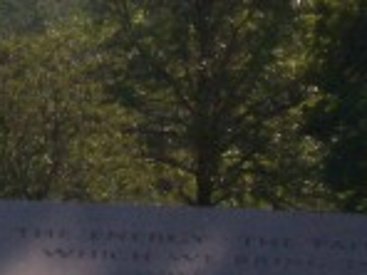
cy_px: -277
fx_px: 4951
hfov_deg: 4.2
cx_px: 31
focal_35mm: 467
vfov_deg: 3.2
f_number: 8.5
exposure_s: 1/439
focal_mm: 18
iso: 80
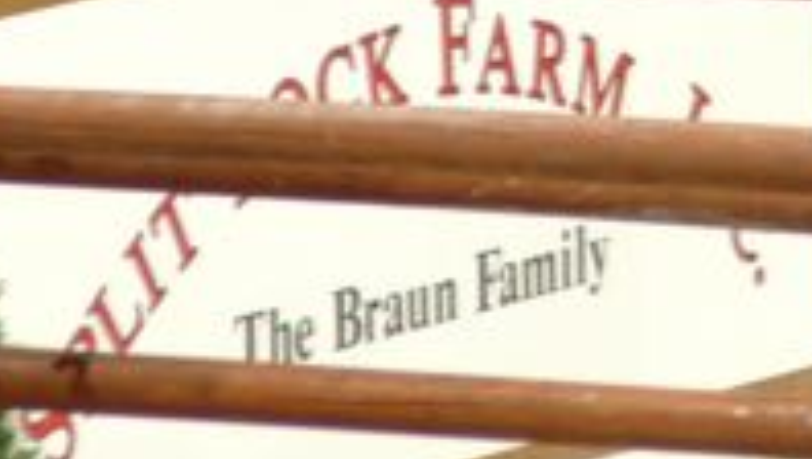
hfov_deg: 2.0
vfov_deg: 1.1
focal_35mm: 1063
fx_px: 22918
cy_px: -395
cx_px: 1062
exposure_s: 1/250
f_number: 5.6
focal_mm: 210
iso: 400
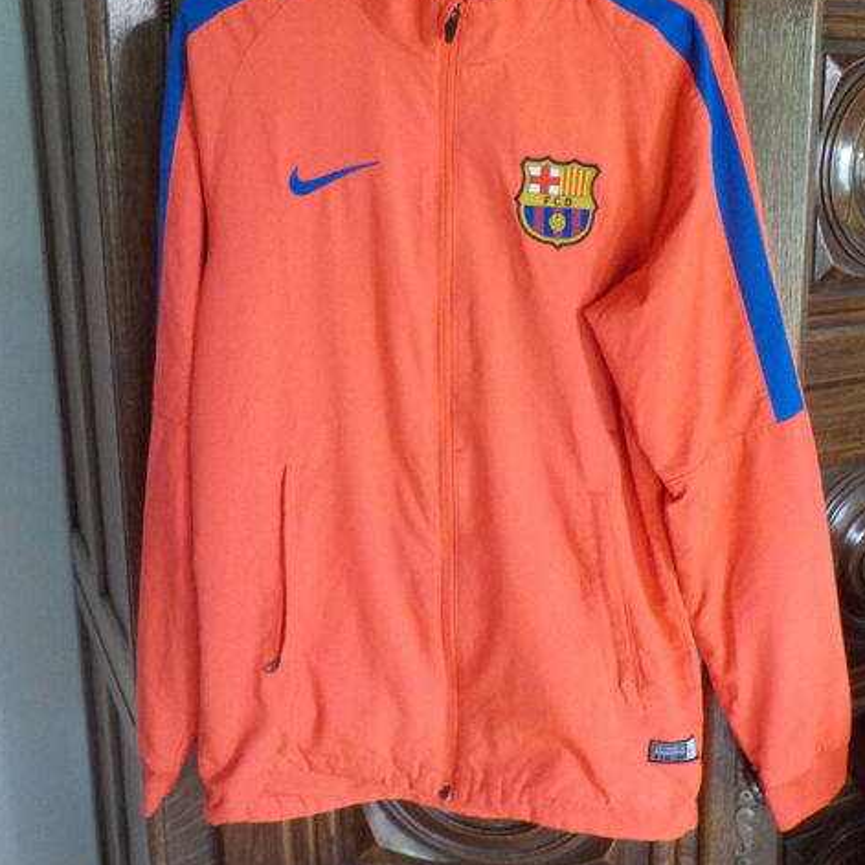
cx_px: 432
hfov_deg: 46.0
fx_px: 1018
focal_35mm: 36
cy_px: 354
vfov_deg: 45.8
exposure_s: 1/8
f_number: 3.3
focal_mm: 4.1
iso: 500
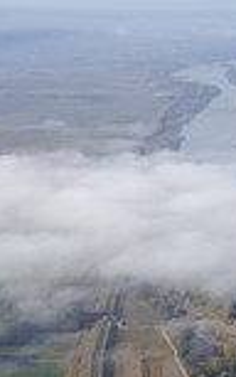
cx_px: 513
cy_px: 338
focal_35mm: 123
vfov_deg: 16.7
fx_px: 1262
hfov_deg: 9.7
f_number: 6.3
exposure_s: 1/640
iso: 200
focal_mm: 44
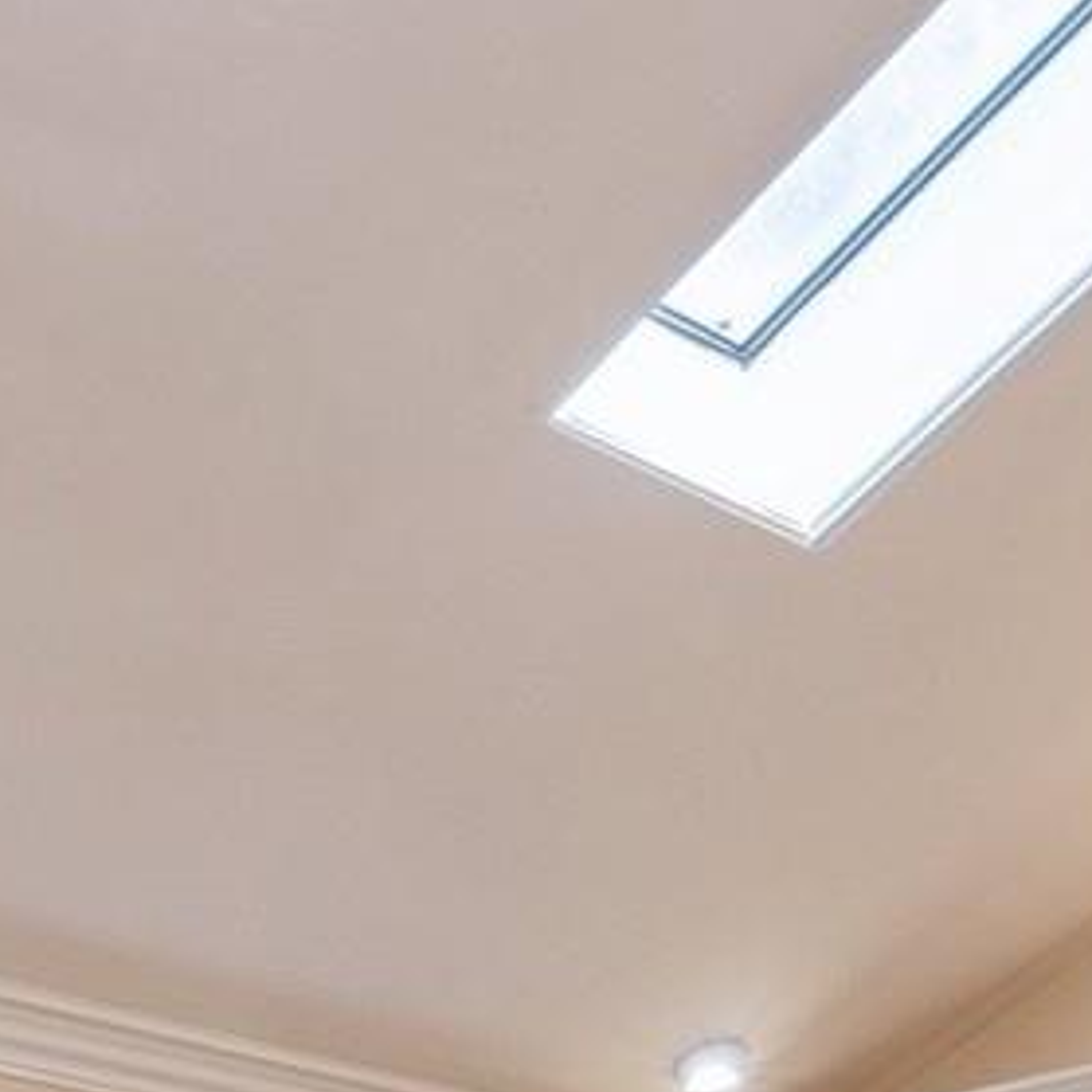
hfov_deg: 23.0
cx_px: 78
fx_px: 2605
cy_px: 1863
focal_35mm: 73
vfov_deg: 19.1
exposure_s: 1/3
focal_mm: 15
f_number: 14
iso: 640
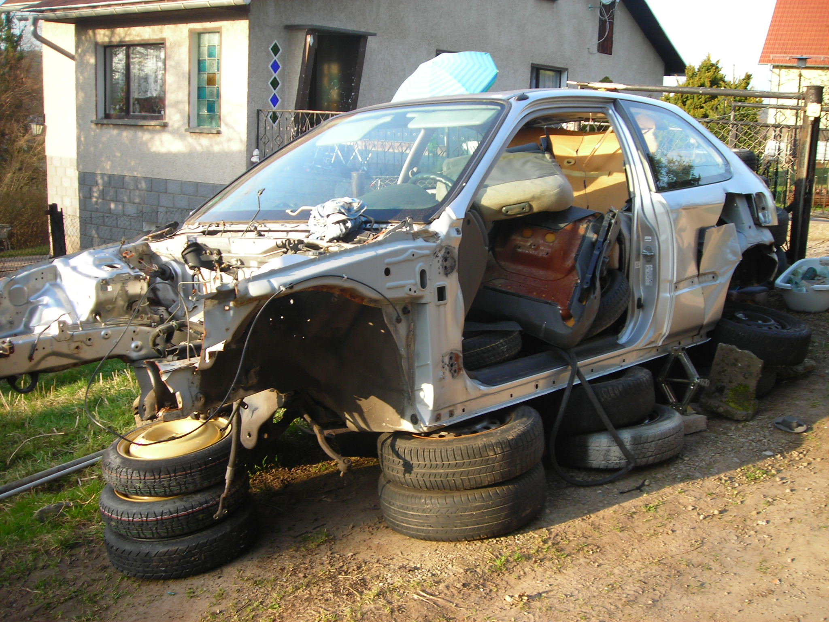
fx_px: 910
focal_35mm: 38
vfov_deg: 37.7
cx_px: 414
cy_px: 311
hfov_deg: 49.0
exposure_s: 1/88
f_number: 3.2
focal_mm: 6.3
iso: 50
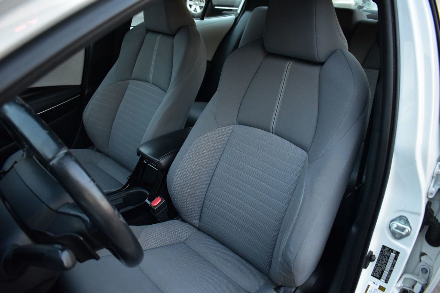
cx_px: 220
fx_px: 330
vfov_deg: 47.9
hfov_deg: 67.4
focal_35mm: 27
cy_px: 146
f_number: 4
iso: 1600
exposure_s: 1/15
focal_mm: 18
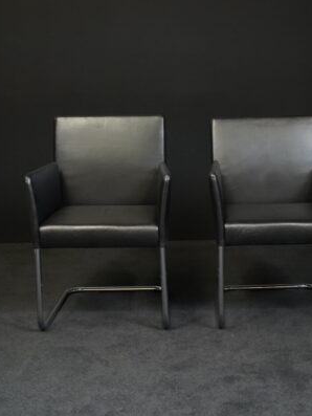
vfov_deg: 31.7
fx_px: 733
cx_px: 201
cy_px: 207
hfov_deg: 24.0
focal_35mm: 61
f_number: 7.1
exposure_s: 1/125
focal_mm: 42
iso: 5000
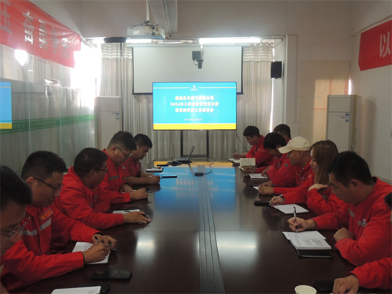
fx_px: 374
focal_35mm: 33
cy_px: 147
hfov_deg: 55.4
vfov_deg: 42.9
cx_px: 196
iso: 400
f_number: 3.2
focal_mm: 5.8
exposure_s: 1/40
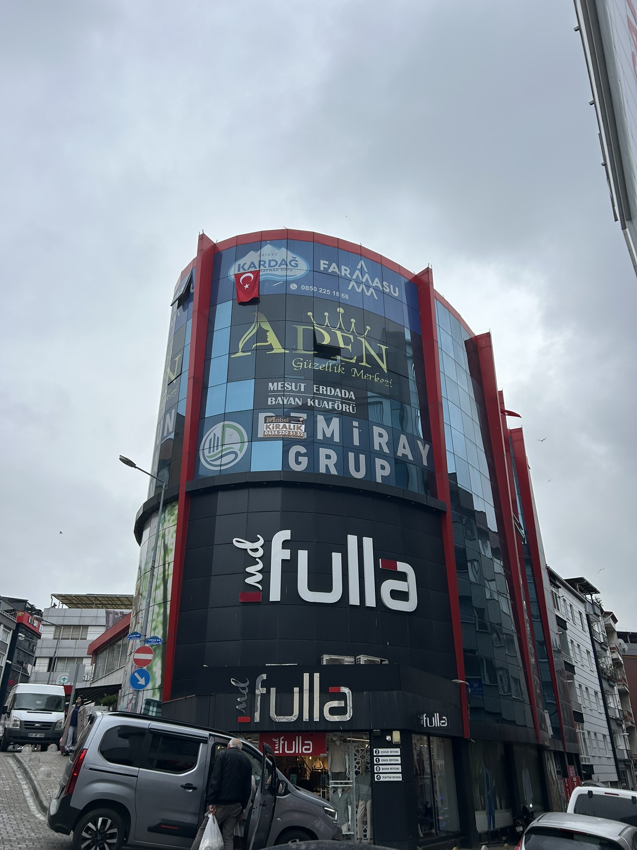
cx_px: 318
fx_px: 638
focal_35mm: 26
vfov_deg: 67.3
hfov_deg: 53.1
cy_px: 425
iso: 50
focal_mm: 5.7
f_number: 1.5
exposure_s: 1/3356
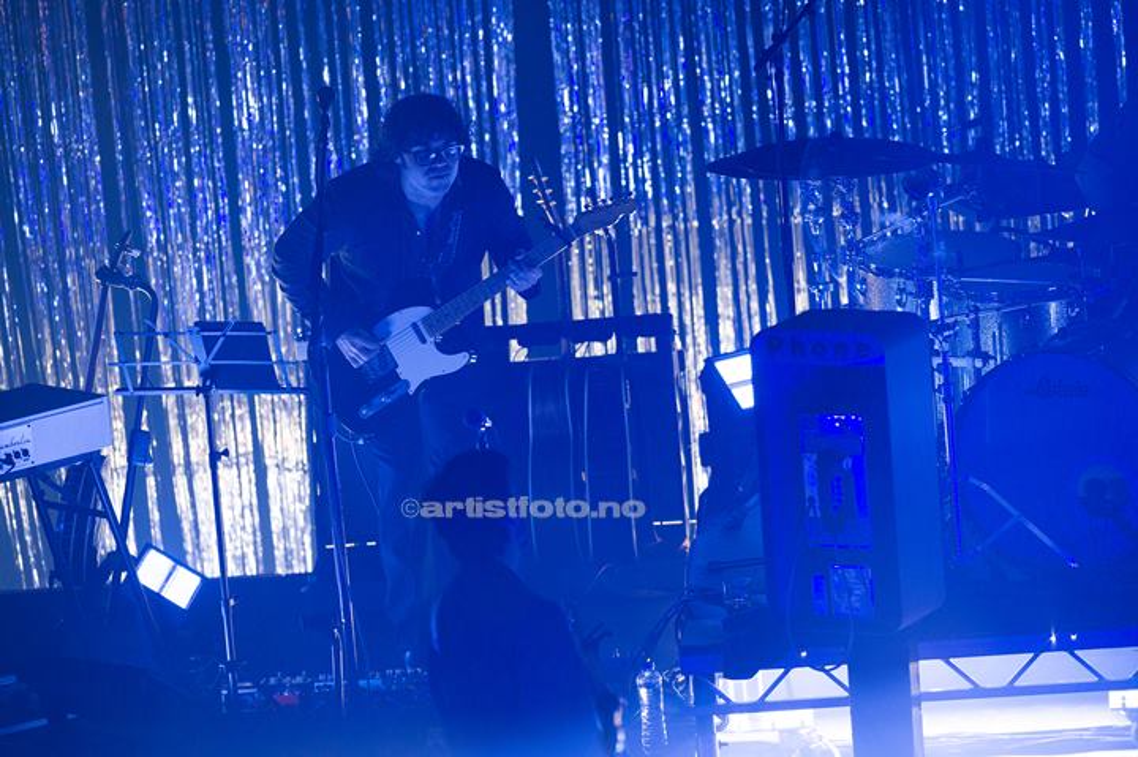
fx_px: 9477
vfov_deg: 4.6
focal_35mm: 300
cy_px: 378
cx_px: 569
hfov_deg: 6.9
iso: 1600
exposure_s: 1/1250
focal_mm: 300
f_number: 2.8
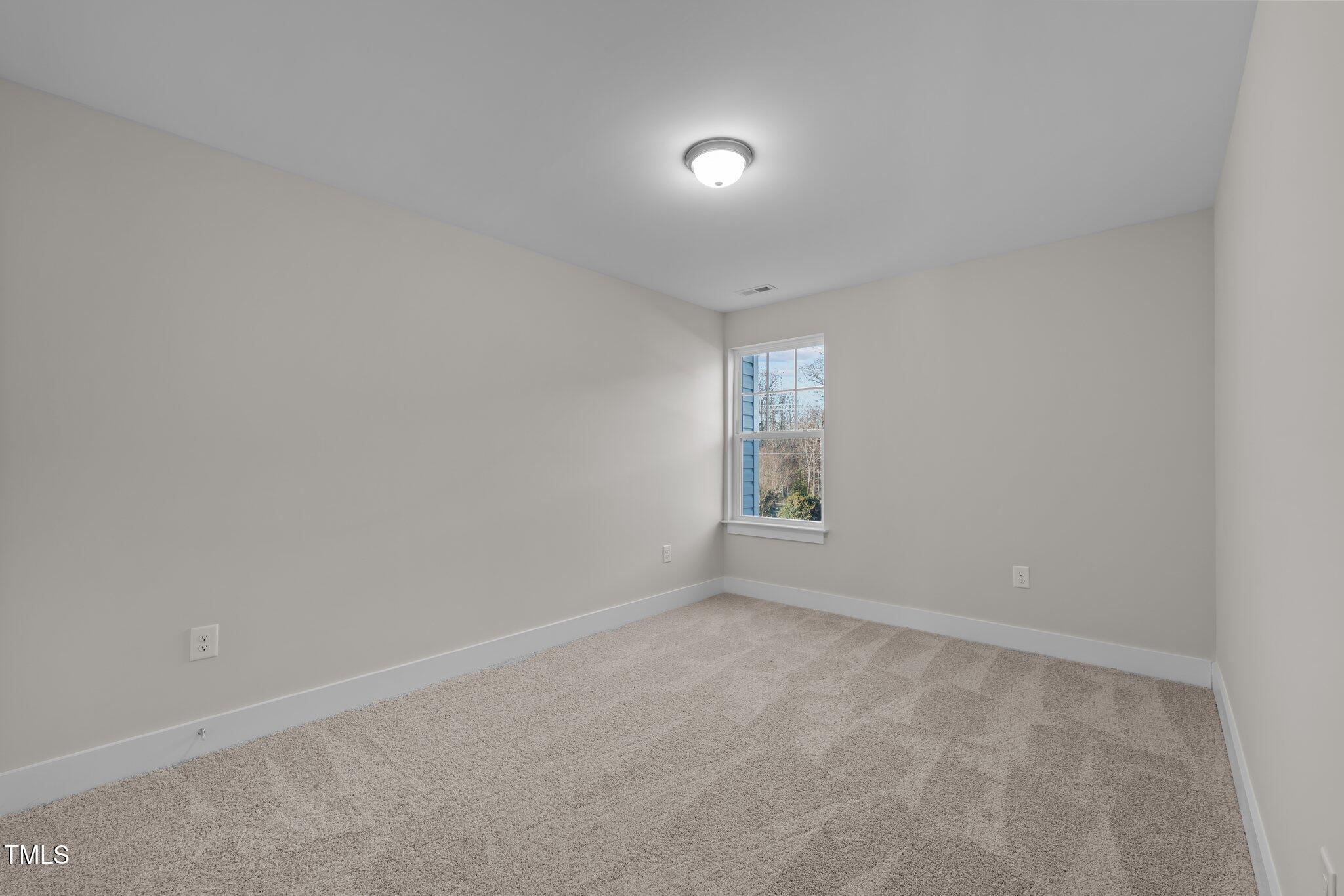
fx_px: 560
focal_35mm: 15
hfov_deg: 100.4
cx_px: 672
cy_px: 448
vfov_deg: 77.3
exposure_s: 1/4
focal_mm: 15
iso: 200
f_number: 7.1
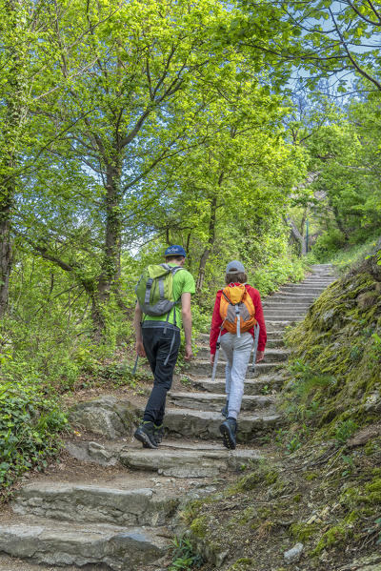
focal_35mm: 44
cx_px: 190
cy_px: 286
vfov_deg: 44.5
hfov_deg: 30.5
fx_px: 698
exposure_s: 1/160
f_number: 8
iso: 400
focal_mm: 44
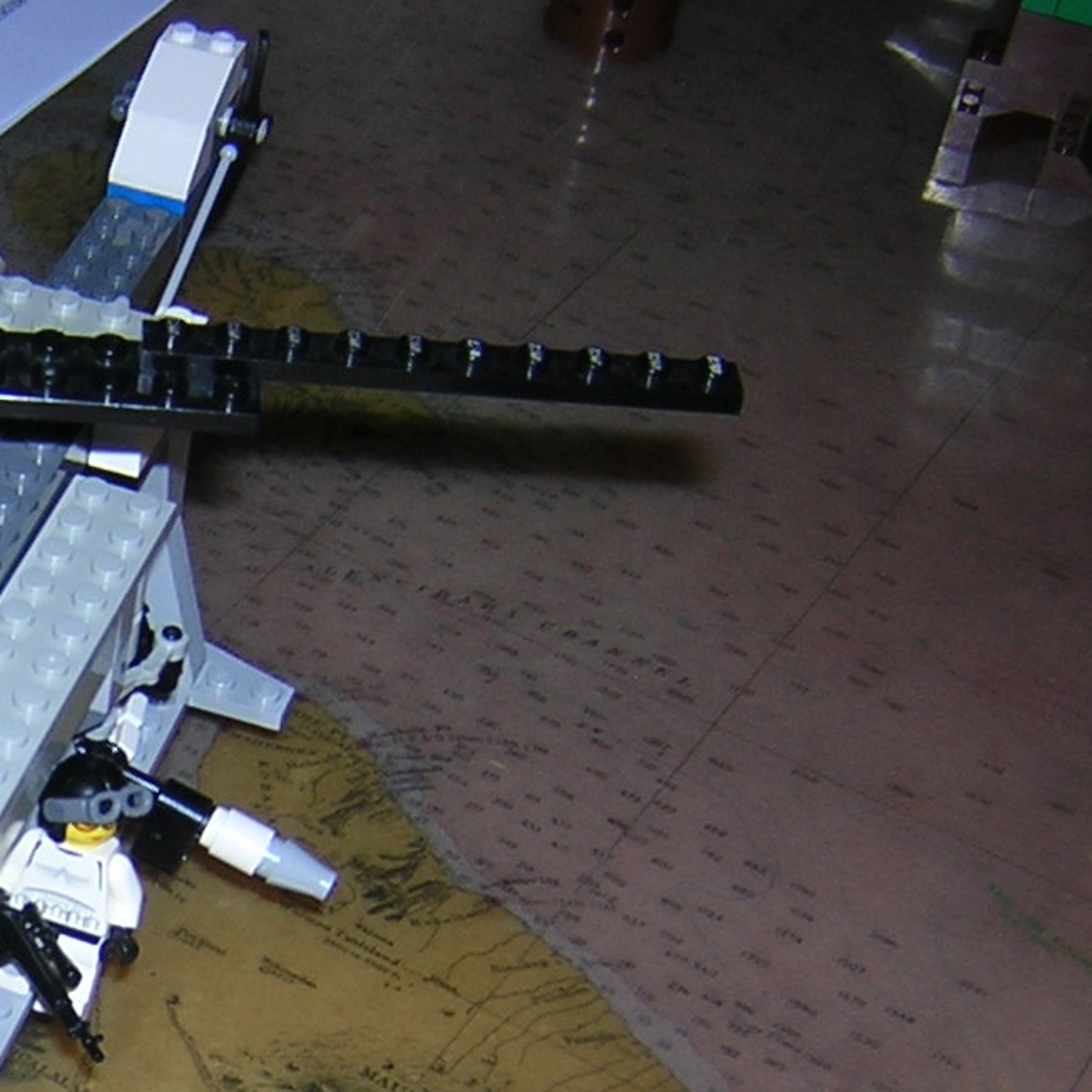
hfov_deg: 21.0
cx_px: -130
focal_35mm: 78
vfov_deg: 21.9
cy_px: 861
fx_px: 2784
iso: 100
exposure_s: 1/60.1
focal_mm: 4.7
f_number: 2.6
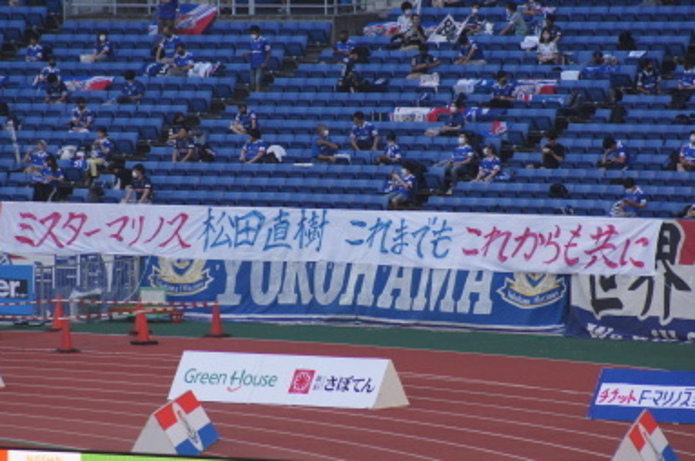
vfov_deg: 4.0
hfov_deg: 6.0
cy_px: 250
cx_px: 370
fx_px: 6630
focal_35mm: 344
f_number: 5.6
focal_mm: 210
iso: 1600
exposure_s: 1/400
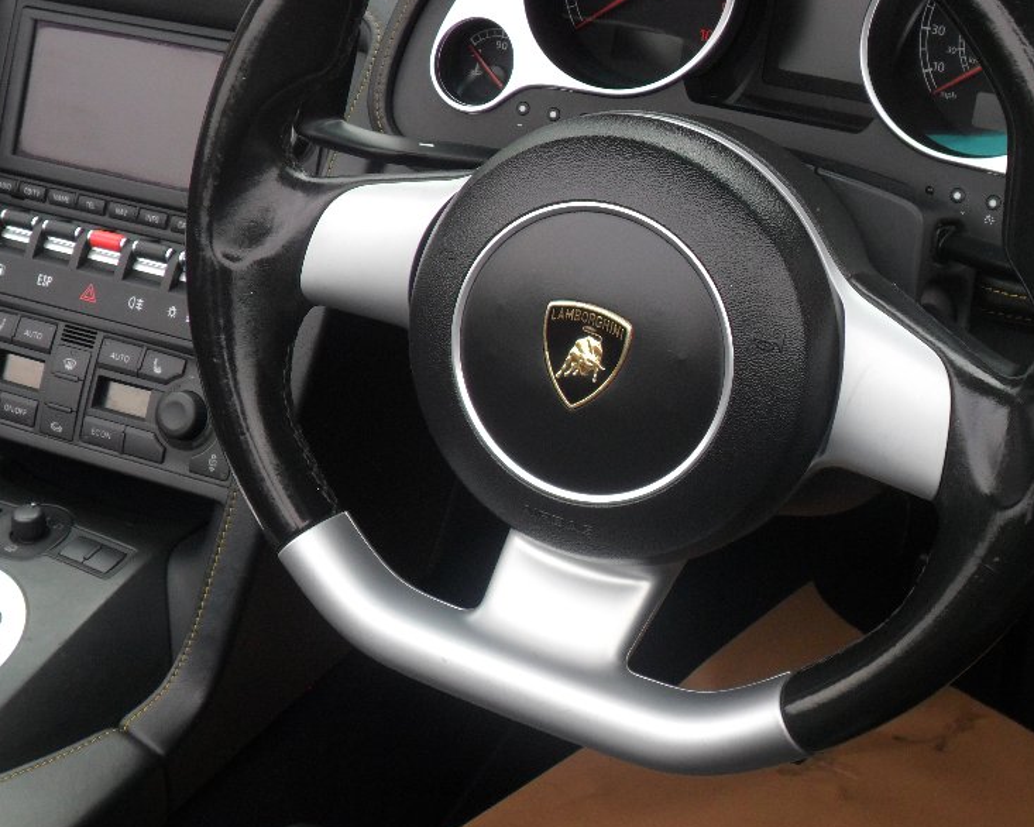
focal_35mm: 60
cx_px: 576
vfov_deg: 25.4
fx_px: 1836
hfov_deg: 31.4
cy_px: 384
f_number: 4.5
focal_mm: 7.8
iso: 80
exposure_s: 1/90
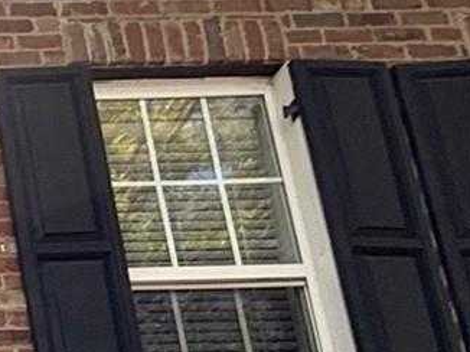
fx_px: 1194
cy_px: 796
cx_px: -631
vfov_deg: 13.3
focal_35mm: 88
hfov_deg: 14.8
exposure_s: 1/436
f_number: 2.2
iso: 50
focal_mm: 2.22
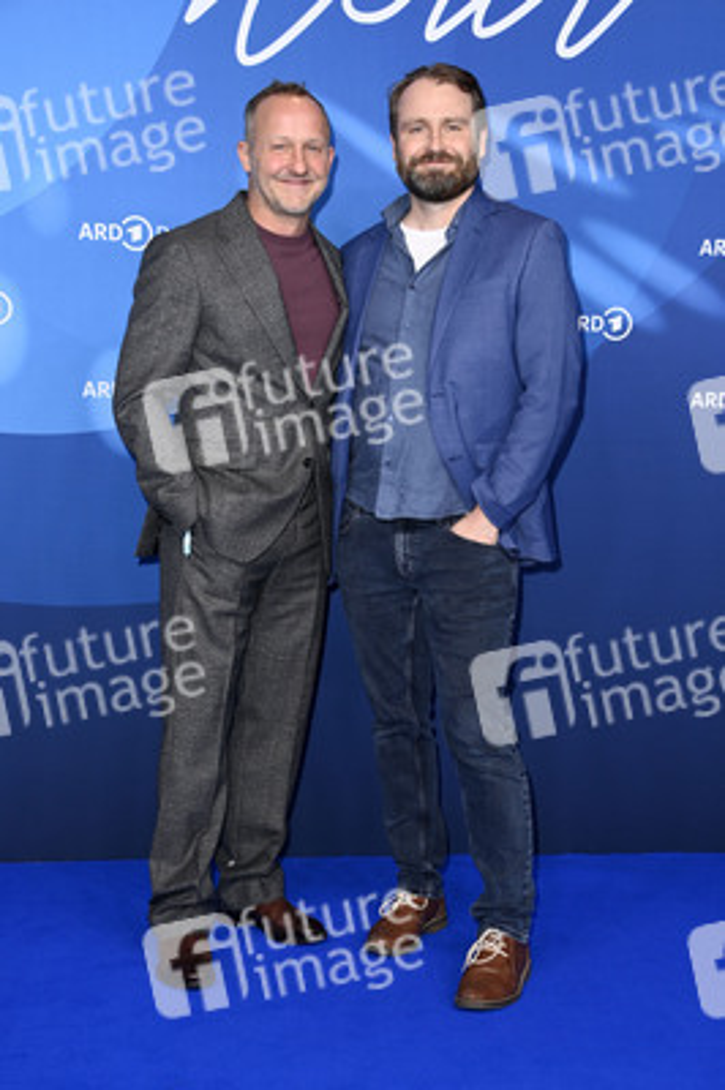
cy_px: 545
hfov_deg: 23.3
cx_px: 362
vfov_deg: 34.5
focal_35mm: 58
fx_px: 1755
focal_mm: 58
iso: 1000
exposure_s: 1/250
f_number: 5.6
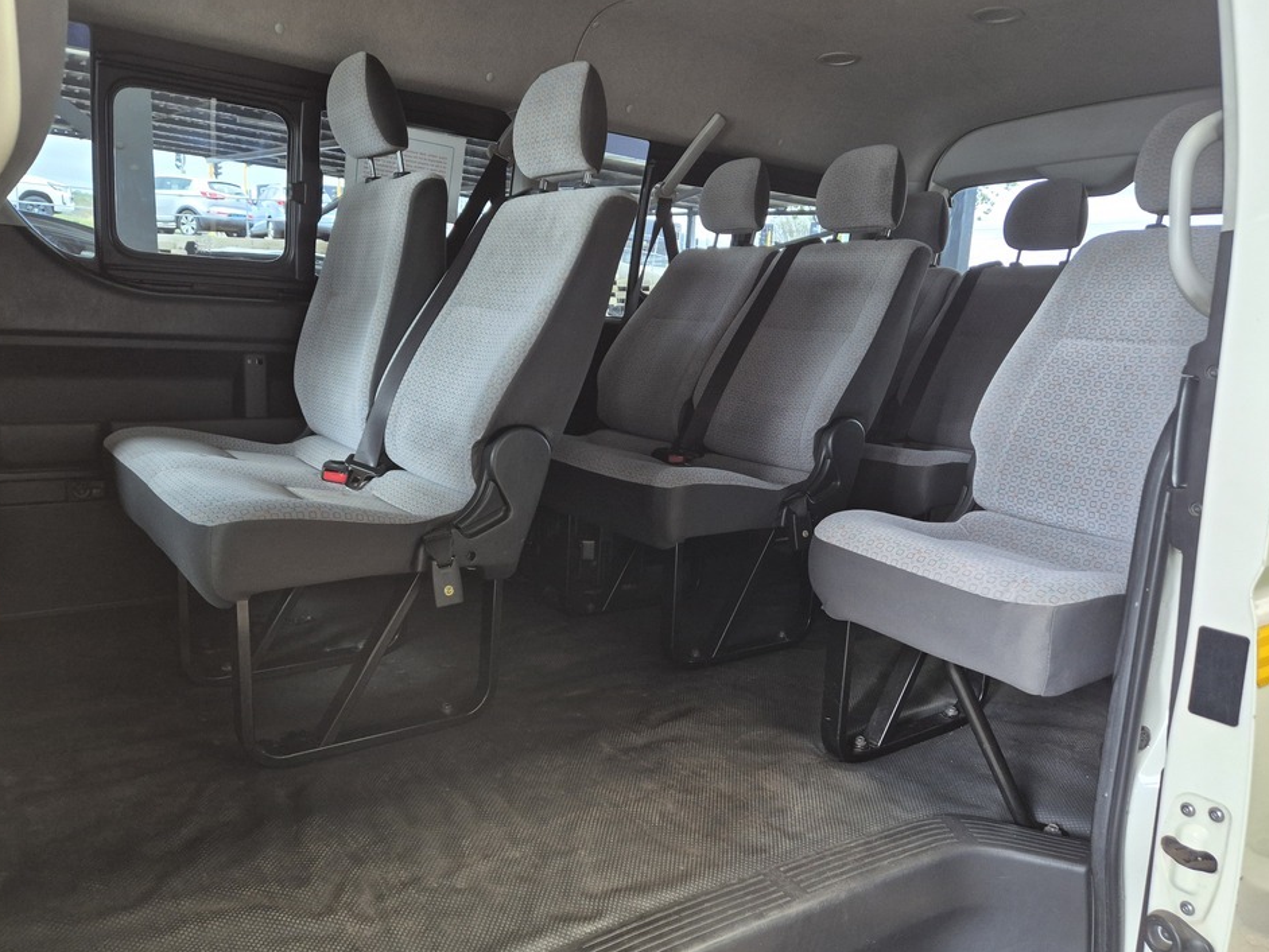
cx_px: 608
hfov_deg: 69.3
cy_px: 482
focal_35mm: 25
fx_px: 917
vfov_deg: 54.9
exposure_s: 1/100
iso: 400
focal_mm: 5.4
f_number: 1.8
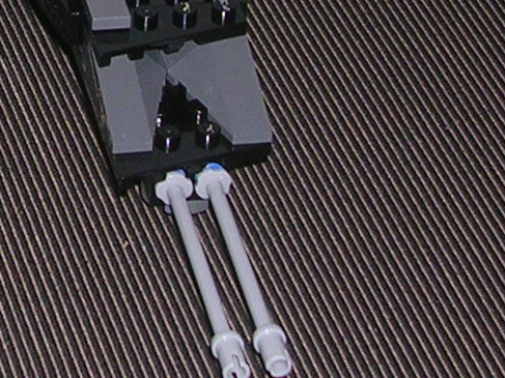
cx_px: -169
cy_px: -253
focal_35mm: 223
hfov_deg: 8.7
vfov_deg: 6.5
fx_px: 3252
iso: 50
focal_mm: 8
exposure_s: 1/60.1
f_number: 3.2
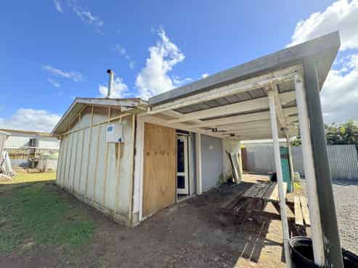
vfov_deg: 85.6
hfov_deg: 102.1
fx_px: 145
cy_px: 134
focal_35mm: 14
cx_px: 179
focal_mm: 2.22
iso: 40
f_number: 2.2
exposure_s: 1/675
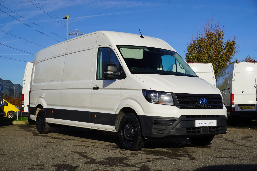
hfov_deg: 40.0
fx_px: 353
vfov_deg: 27.2
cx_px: 128
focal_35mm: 50
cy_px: 86
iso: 100
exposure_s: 1/125
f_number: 11
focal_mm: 33
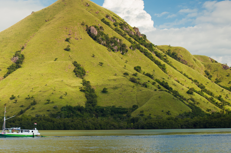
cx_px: 83
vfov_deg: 14.5
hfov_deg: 21.6
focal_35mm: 94
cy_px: 62
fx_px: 603
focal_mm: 70
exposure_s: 1/320
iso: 400
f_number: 8
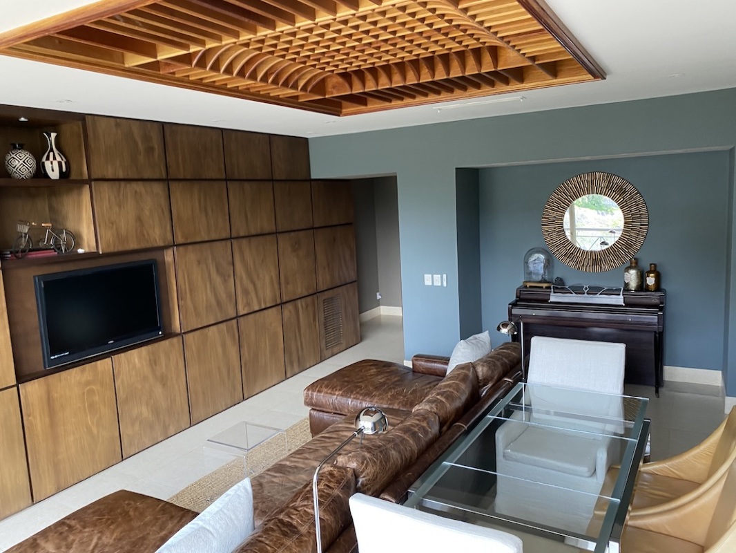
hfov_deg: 67.3
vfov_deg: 53.1
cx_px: 368
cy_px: 276
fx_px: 553
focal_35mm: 26
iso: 125
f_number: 1.8
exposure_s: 1/97
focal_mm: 4.25
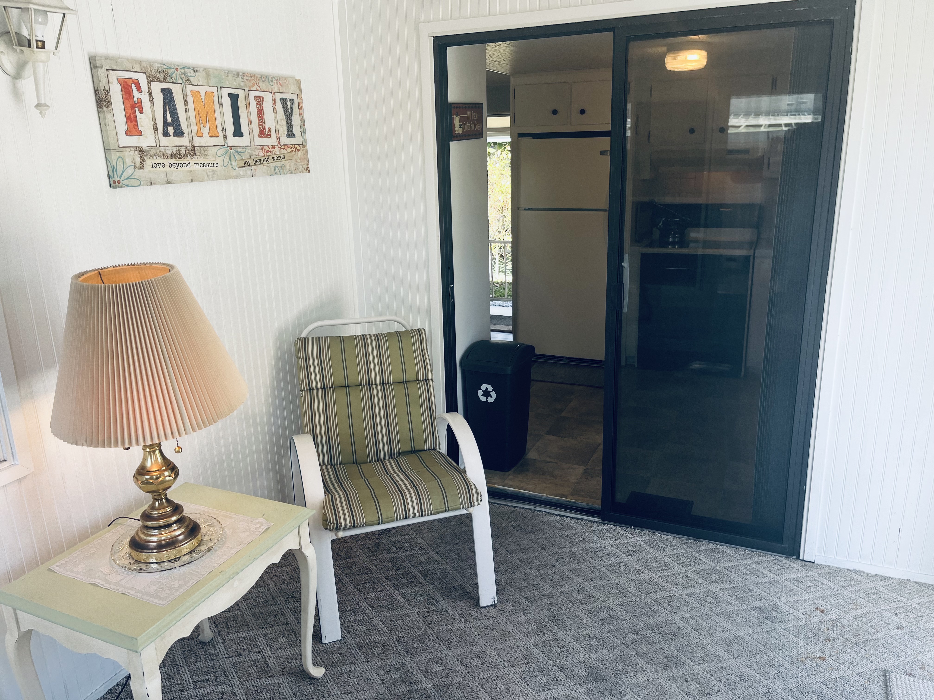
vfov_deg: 53.1
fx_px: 702
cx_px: 467
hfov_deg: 67.3
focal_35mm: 26
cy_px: 350
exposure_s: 1/259
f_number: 1.6
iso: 40
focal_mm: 5.1
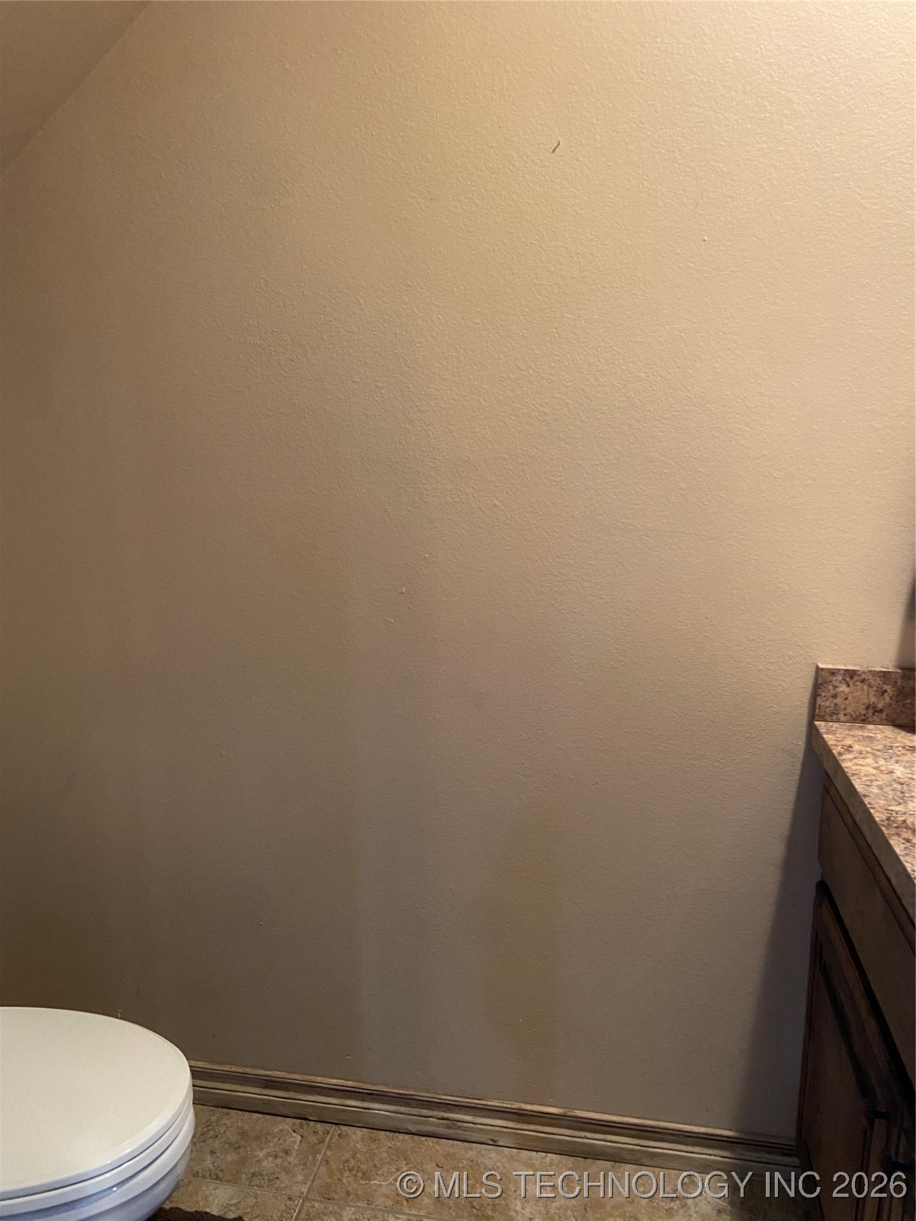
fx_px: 917
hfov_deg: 53.1
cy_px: 610
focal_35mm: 26
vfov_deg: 67.3
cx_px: 458
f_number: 1.8
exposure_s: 1/40
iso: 400
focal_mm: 4.25
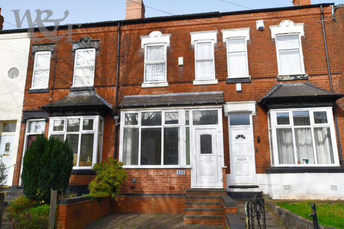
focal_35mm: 30
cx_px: 172
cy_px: 114
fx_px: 287
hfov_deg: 61.9
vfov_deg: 43.6
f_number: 8
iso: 110
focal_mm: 20
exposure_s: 1/250
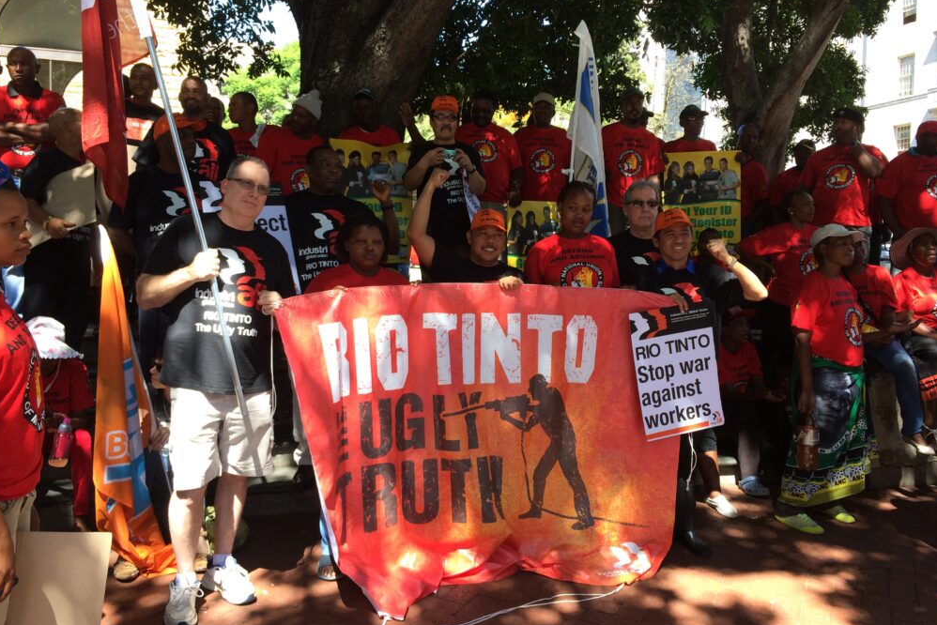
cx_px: 469
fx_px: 833
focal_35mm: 32
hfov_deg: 58.7
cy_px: 297
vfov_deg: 41.1
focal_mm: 4.12
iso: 32
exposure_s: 1/227
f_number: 2.2
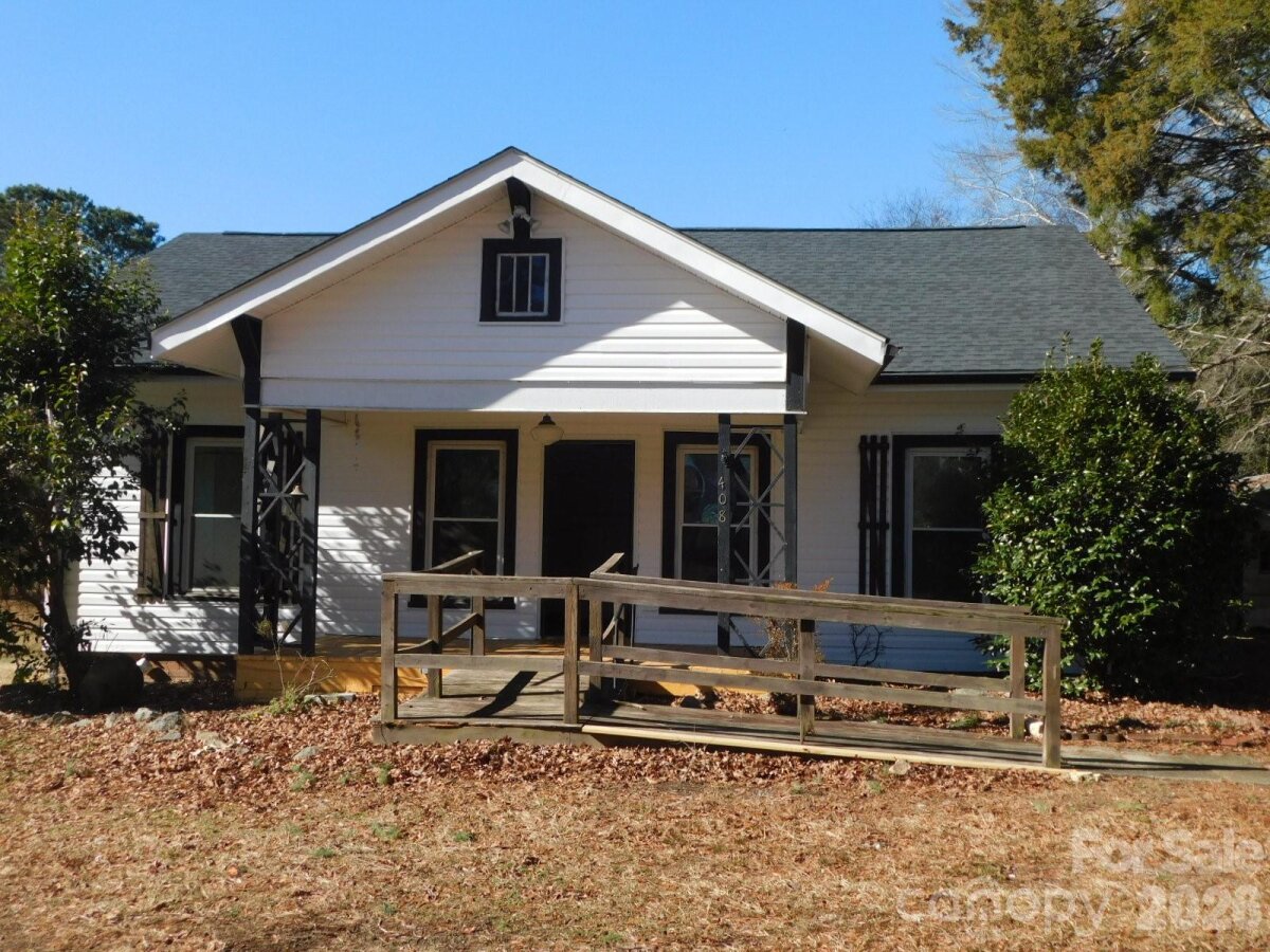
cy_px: 476
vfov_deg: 39.7
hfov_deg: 51.4
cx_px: 635
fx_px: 1321
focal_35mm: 36
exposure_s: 1/800
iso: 125
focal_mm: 6.3
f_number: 3.5
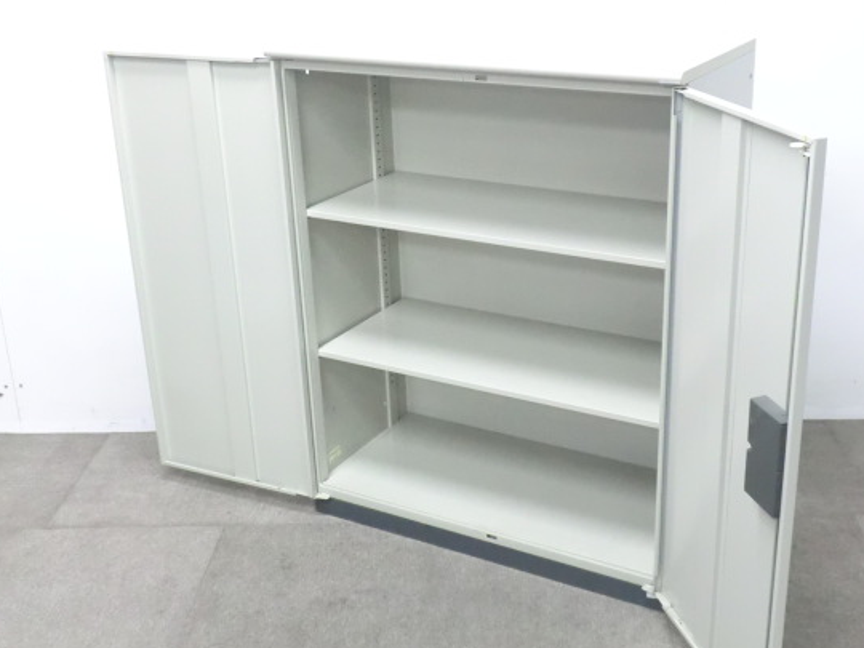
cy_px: 286
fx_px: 1123
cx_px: 504
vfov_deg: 32.2
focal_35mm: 45
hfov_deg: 41.9
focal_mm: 6.9
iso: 800
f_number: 3.9
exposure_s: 1/30
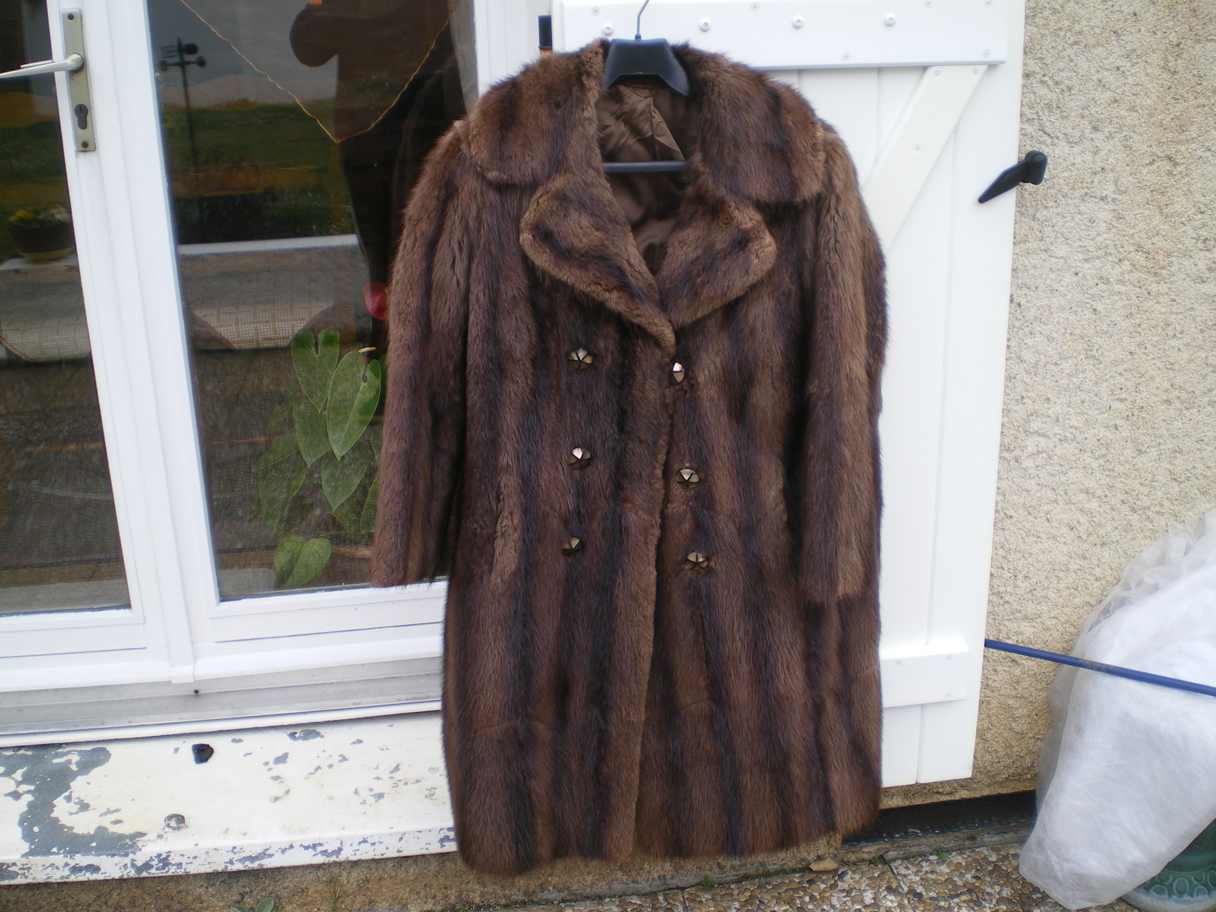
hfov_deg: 49.0
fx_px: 1335
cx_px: 608
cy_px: 456
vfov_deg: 37.7
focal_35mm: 38
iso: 64
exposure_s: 1/125
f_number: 3.1
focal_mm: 6.3
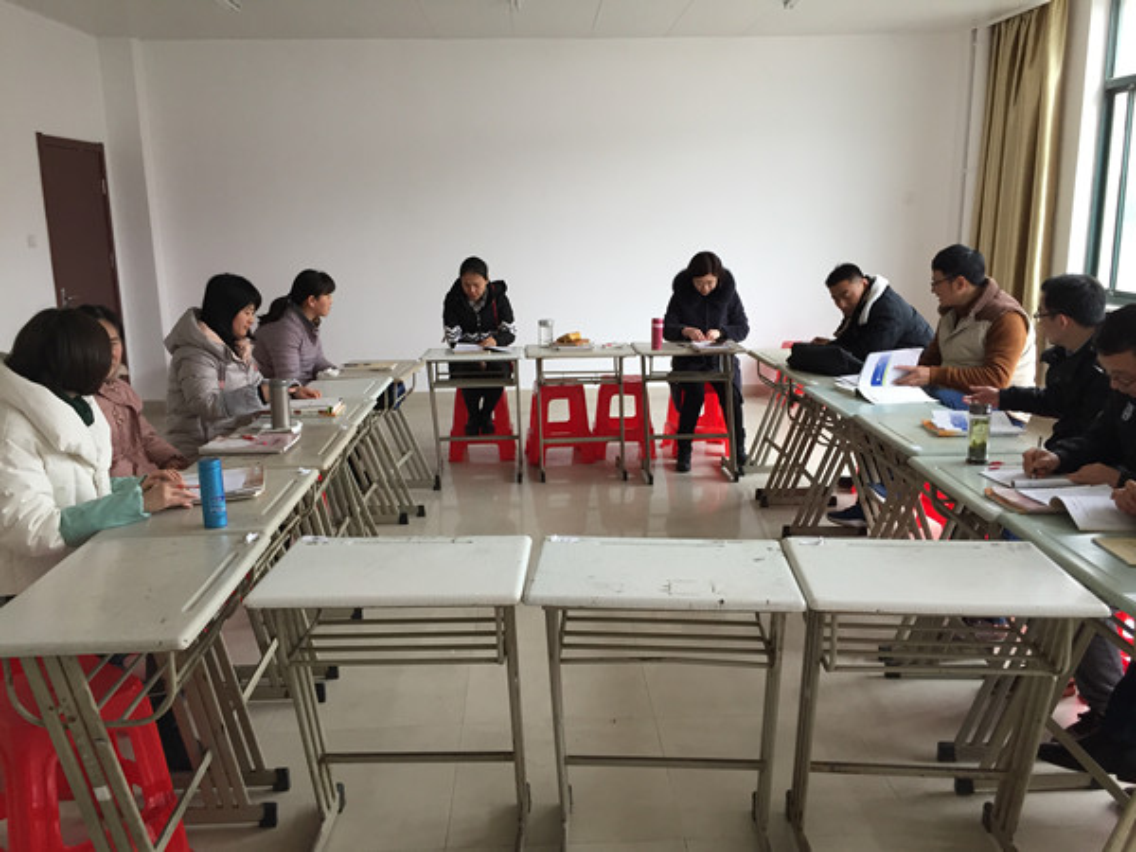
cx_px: 568
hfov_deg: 61.7
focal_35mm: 29
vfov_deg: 48.2
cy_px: 426
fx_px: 952
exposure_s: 1/33
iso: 50
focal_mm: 4.15
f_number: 2.2
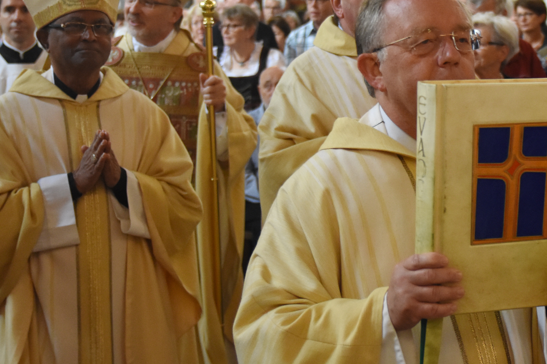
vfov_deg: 14.5
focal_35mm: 94
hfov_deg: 21.2
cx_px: 499
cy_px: 86
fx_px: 1428
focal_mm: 32
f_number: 2.8
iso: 1800
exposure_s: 1/250
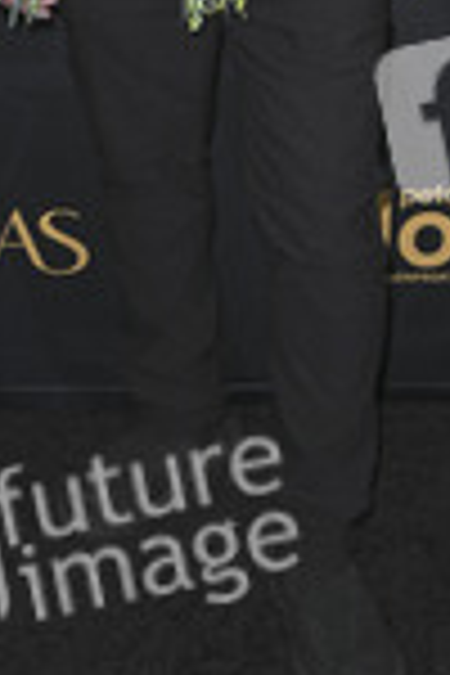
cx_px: 198
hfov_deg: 13.5
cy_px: -130
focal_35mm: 101
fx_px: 1894
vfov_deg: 19.1
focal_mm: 38
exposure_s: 1/320
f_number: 5.6
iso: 2000
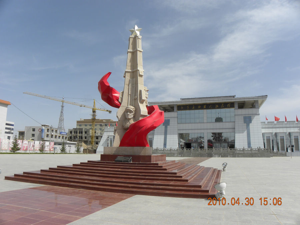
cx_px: 150
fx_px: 225
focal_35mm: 26
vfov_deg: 53.1
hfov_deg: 67.3
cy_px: 112
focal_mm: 4.6
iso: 64
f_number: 6.3
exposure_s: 1/337
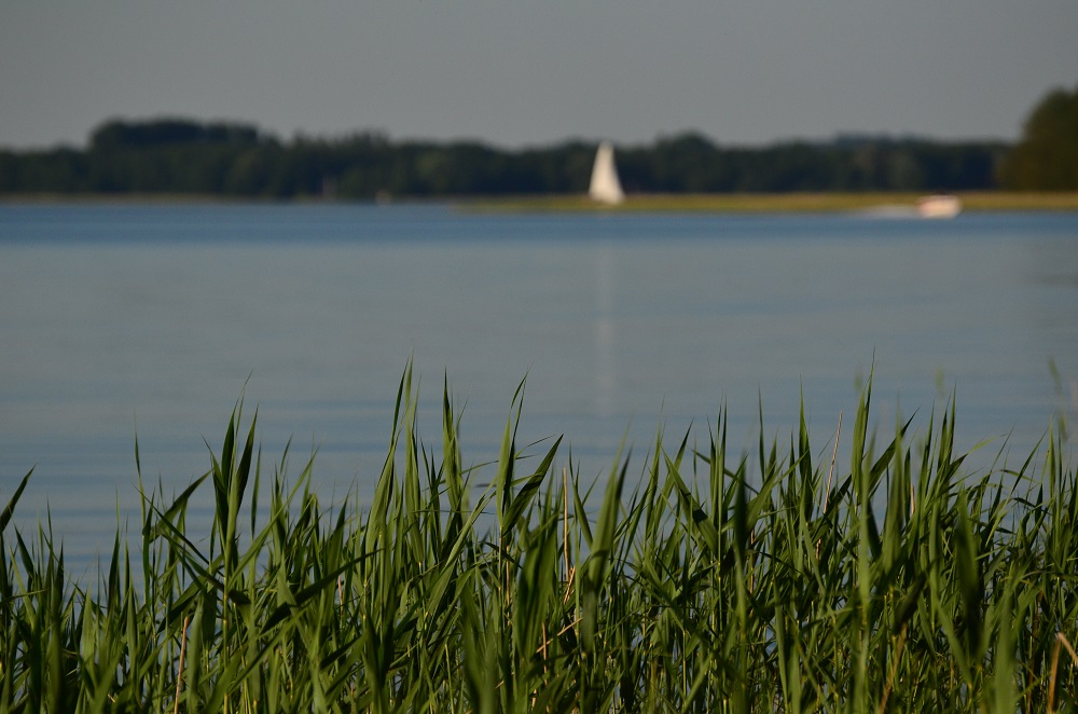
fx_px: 8291
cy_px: 357
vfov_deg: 4.9
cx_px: 539
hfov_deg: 7.4
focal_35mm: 278
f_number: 5
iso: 560
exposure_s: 1/8000
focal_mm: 185
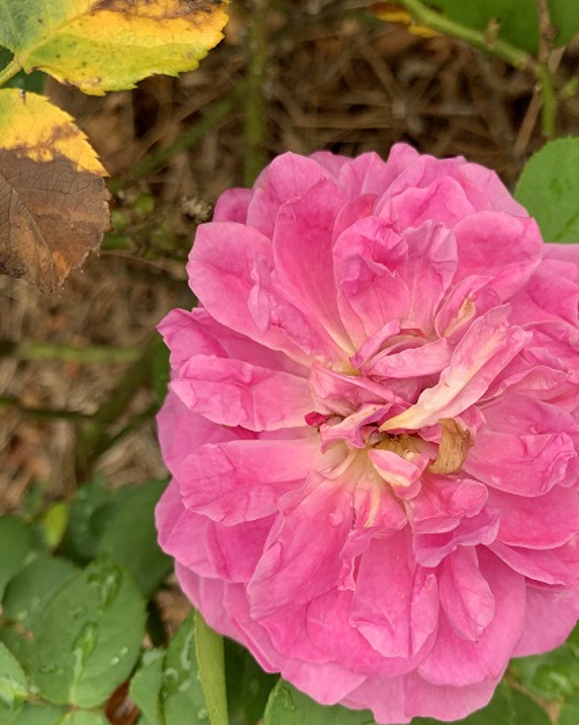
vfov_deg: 47.8
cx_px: 401
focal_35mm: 38
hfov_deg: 38.5
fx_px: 814
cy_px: 409
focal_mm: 4.25
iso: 25
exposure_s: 1/265
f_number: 1.8
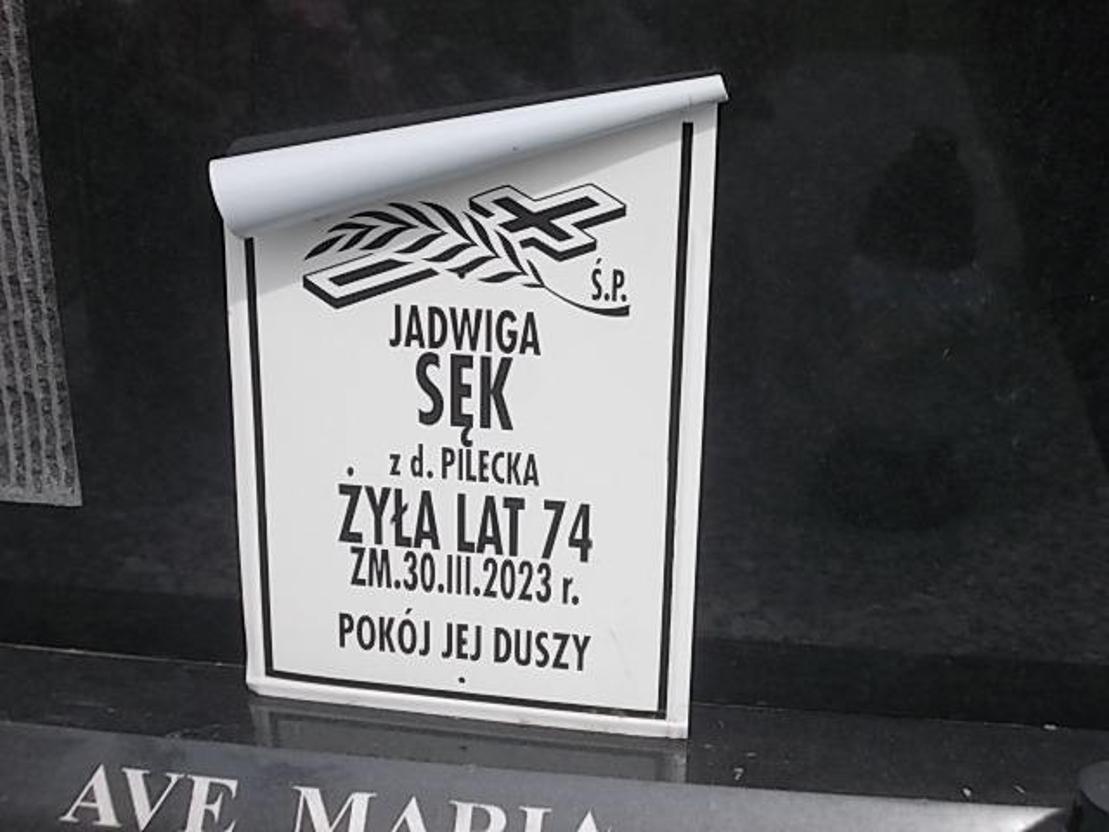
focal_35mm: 51
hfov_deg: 37.5
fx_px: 1634
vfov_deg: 28.6
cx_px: 554
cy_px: 416
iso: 80
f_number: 7.2
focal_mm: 7.2
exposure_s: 1/160
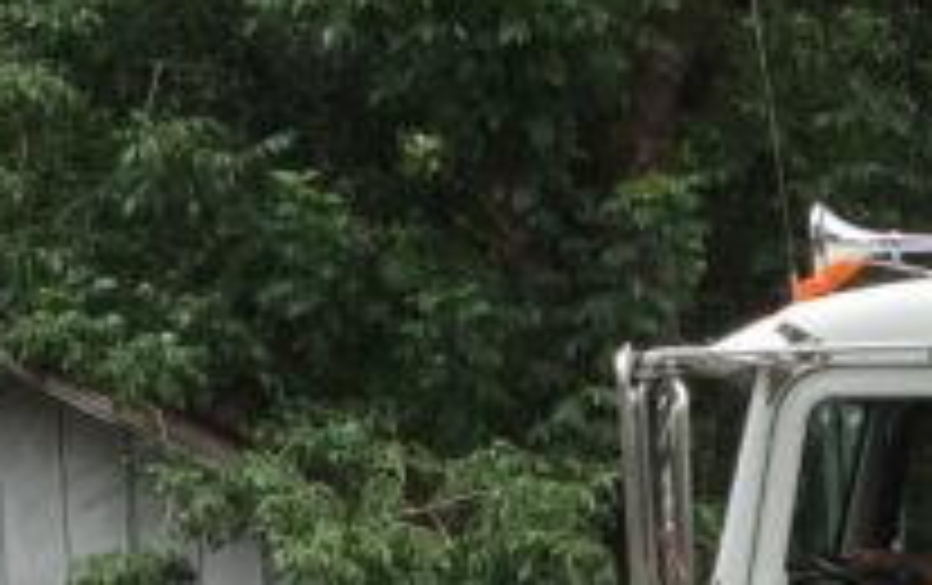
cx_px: 1772
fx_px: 3866
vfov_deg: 8.1
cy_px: 1276
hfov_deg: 12.4
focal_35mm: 152
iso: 32
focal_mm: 4.15
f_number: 2.2
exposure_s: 1/520
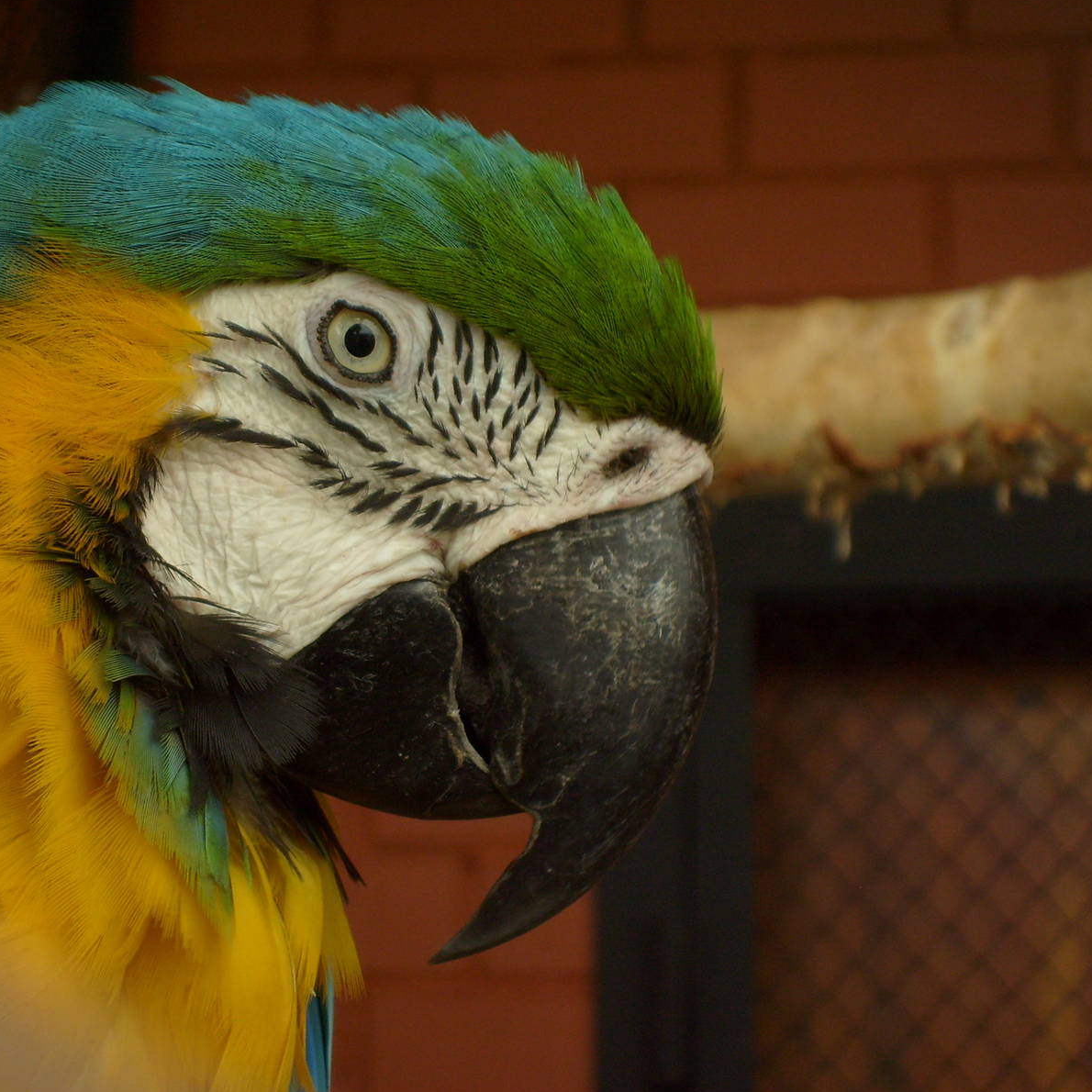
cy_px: 544
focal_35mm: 126
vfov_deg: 13.8
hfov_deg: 13.8
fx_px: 4497
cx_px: 451
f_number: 4.9
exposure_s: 1/30
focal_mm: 17.4
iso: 80
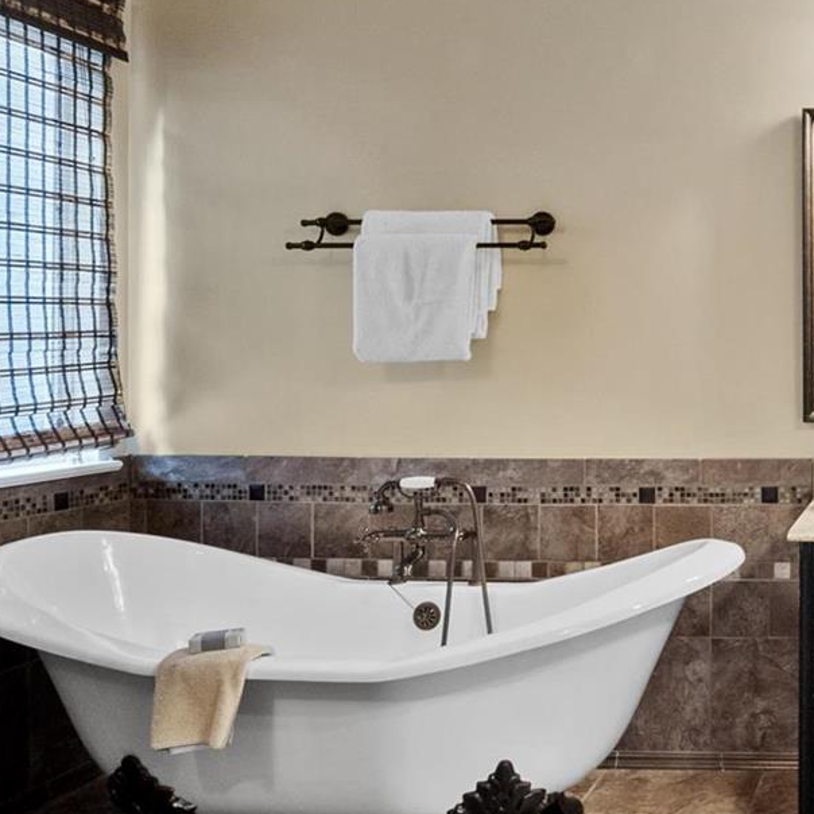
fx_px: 958
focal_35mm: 36
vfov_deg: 45.9
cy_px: 345
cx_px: 908
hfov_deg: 37.9
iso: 400
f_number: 8
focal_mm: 8
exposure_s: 1/3
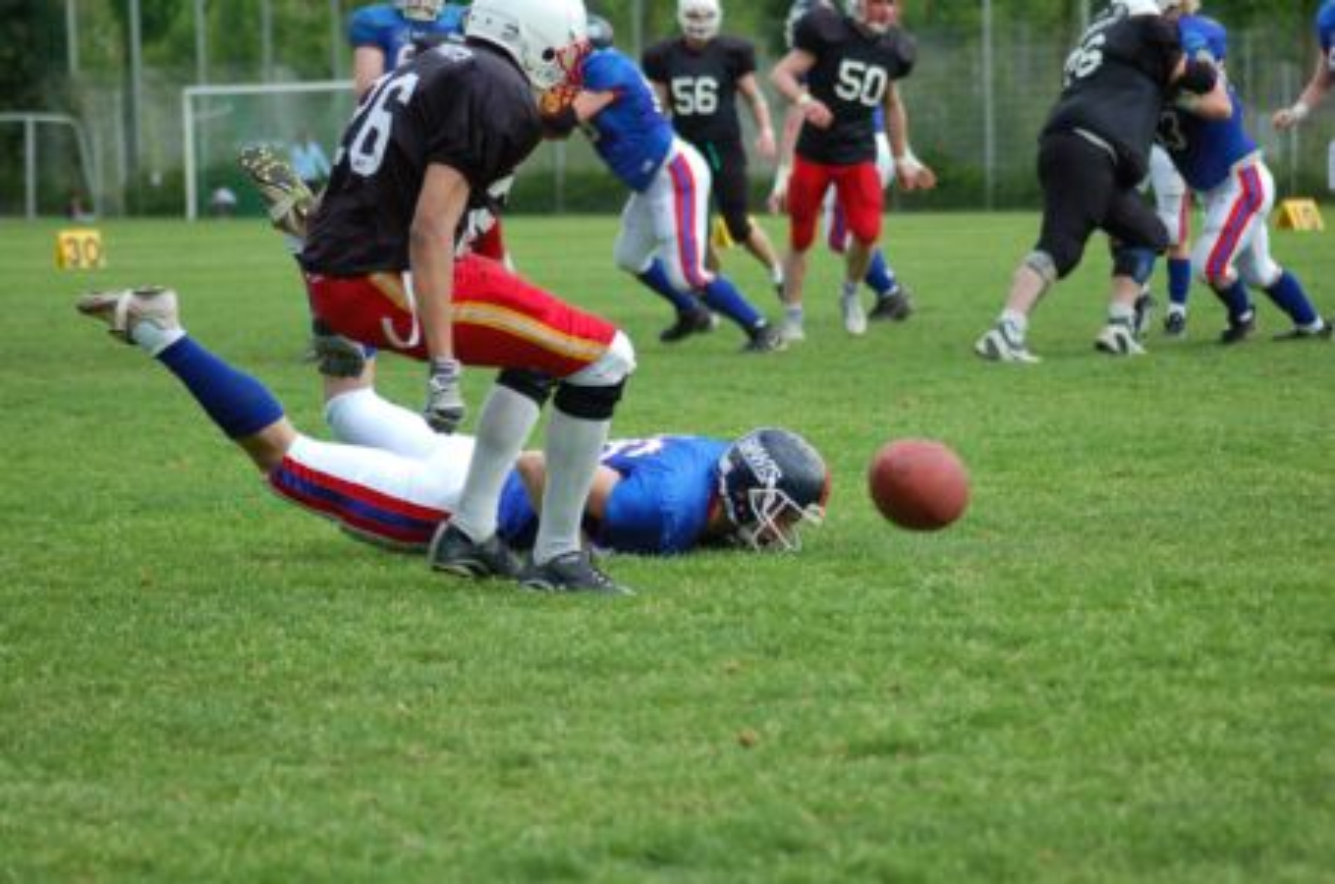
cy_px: 442
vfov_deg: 8.3
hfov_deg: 12.5
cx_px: 668
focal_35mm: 165
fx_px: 6106
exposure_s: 1/1000
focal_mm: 110
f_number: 4.2
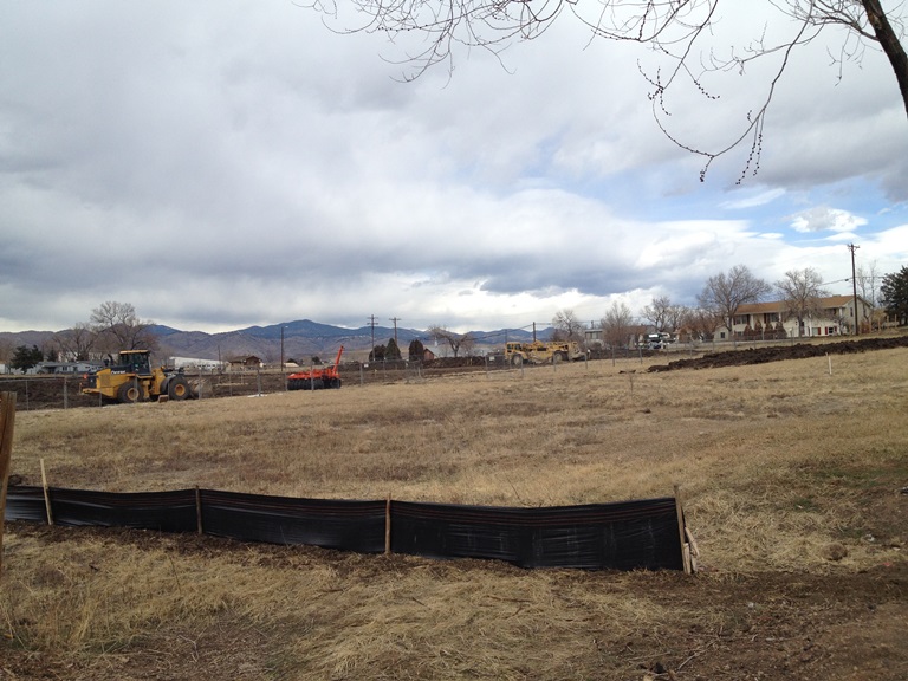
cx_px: 454
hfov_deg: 52.6
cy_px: 340
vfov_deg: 40.7
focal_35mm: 35
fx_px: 918
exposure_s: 1/1577
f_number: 2.4
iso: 50
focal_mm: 4.28
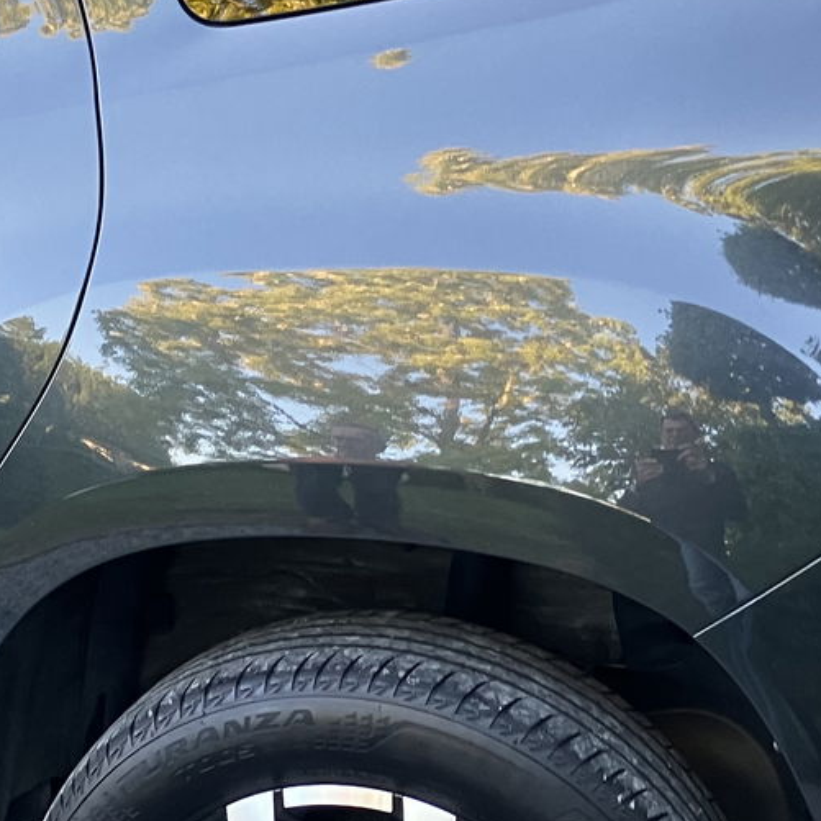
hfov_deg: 21.7
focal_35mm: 79
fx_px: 2120
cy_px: 515
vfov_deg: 21.9
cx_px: 175
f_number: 1.8
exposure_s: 1/73
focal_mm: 3.99
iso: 80
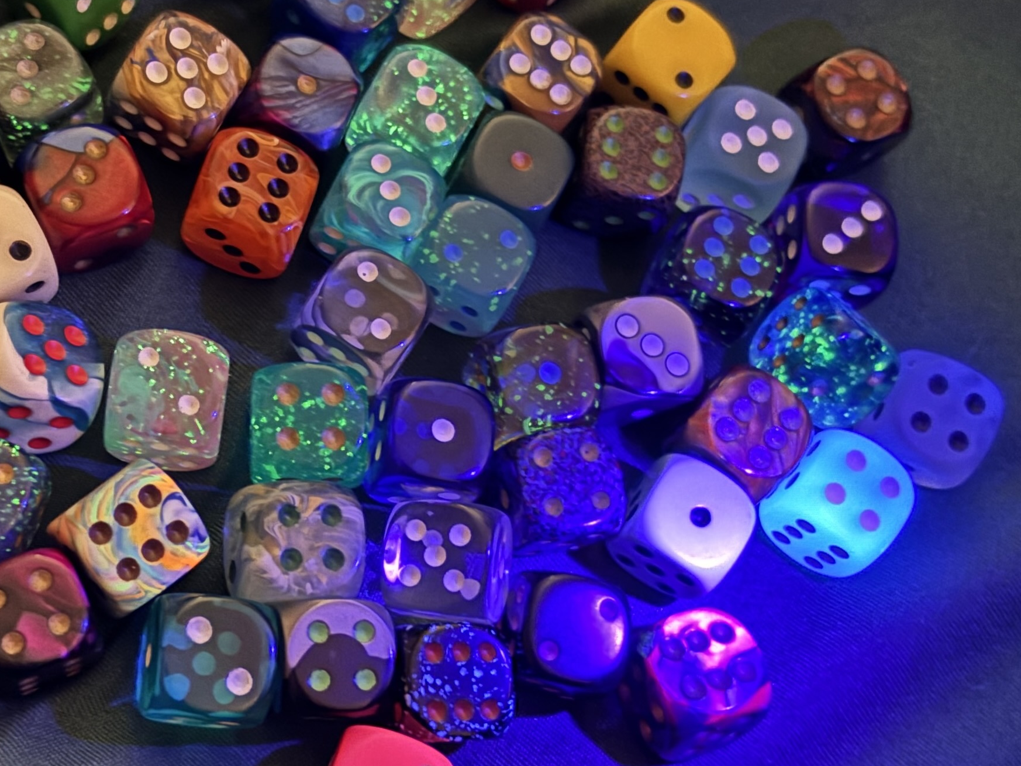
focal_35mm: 39
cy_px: 320
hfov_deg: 47.2
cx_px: 349
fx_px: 1150
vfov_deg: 36.7
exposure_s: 1/9
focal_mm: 5.96
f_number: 1.6
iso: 1000
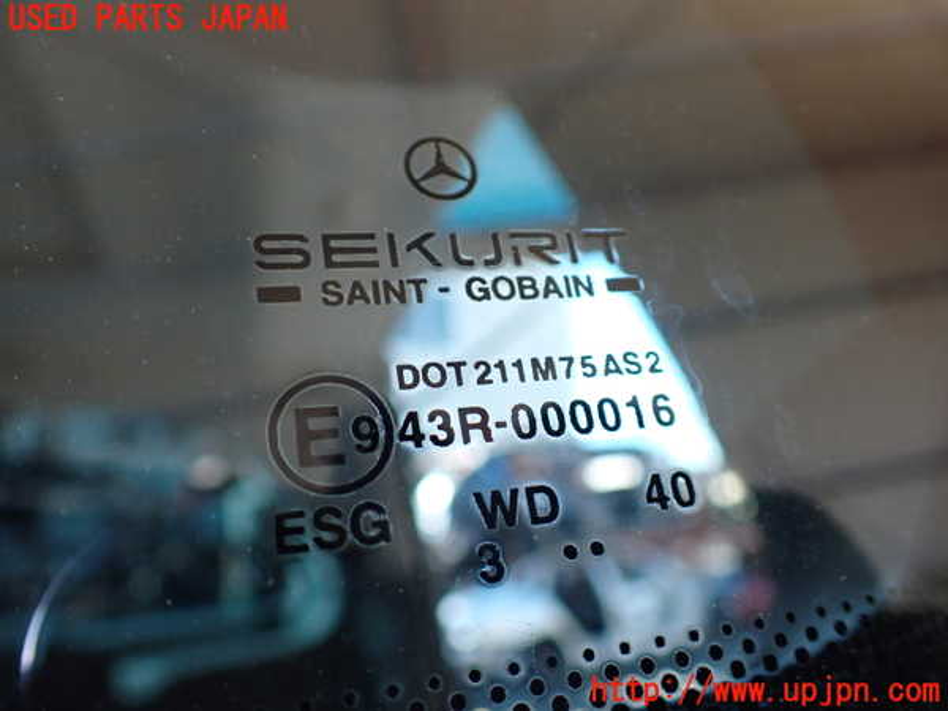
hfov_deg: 60.0
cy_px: 356
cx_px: 474
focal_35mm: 30
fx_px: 822
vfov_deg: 46.8
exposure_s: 1/125
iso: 320
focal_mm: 5.4
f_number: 2.3
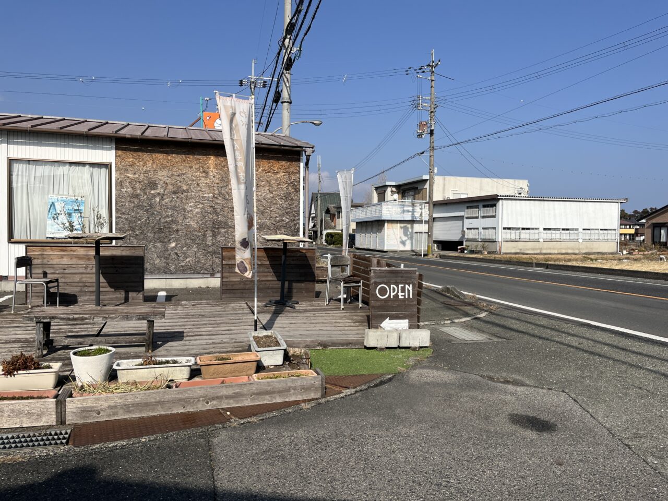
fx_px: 502
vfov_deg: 53.1
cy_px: 250
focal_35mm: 26
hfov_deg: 67.3
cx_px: 334
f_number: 1.6
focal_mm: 5.1
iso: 50
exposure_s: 1/5319
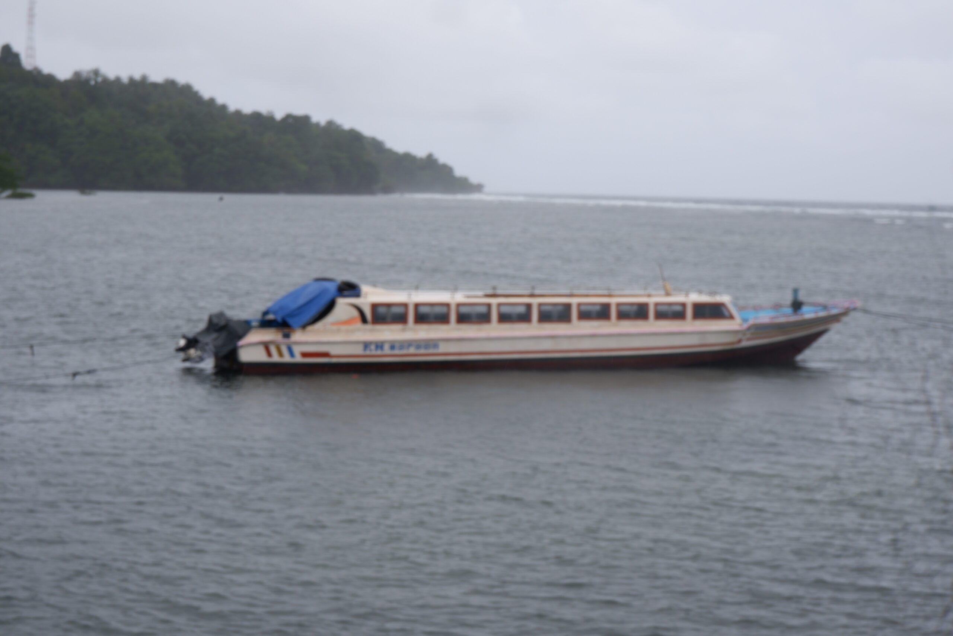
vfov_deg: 20.0
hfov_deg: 29.7
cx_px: 476
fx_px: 1800
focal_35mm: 68
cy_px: 318
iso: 200
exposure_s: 1/60
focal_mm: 45
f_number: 16
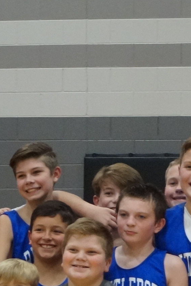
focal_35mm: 239
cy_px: 230
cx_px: 305
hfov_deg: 5.7
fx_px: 1904
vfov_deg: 8.6
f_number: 5
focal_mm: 35
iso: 1250
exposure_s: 1/160
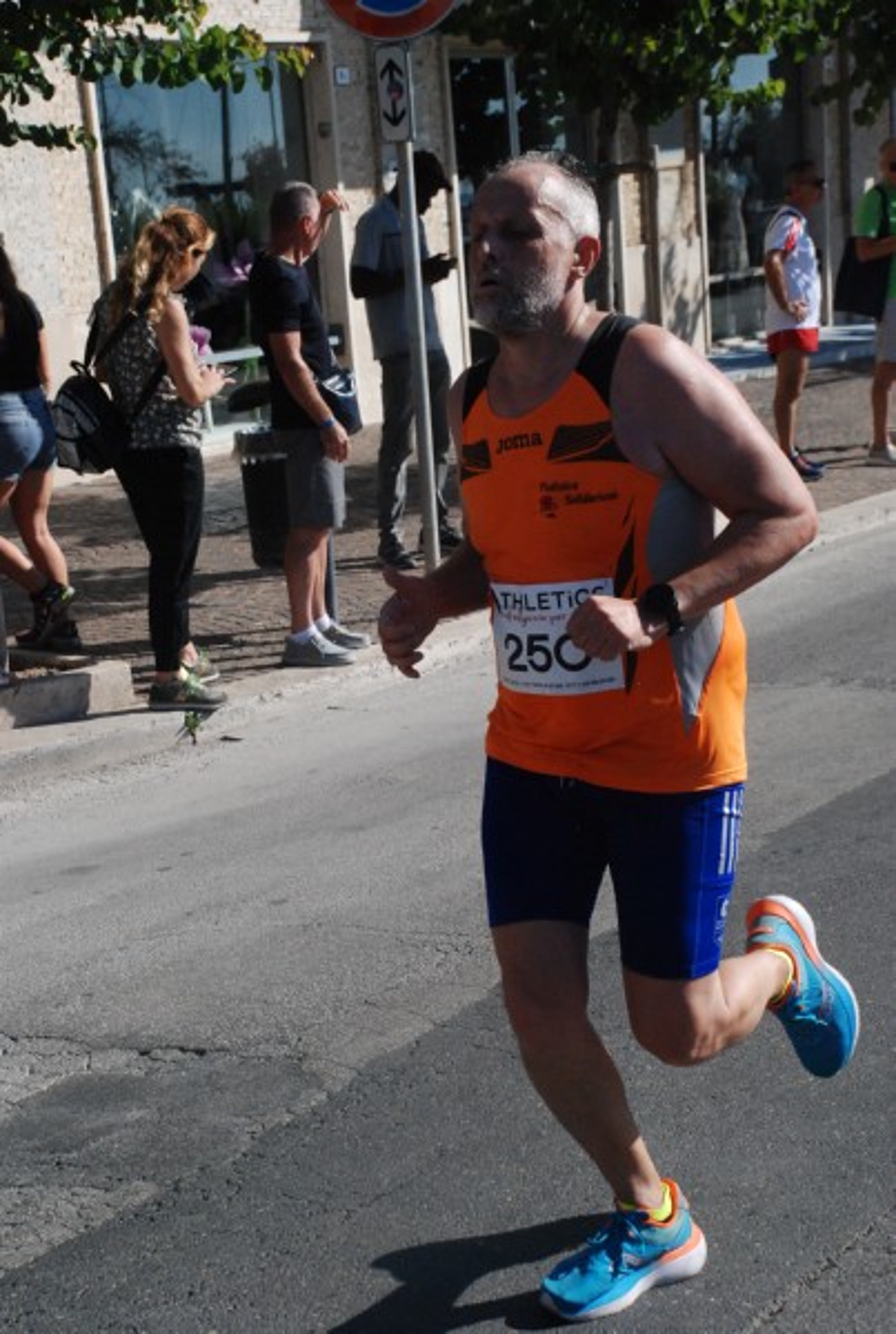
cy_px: 667
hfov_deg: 18.3
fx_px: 2785
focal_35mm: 75
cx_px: 448
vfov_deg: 26.9
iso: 1000
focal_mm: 50
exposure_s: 1/2000
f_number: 8
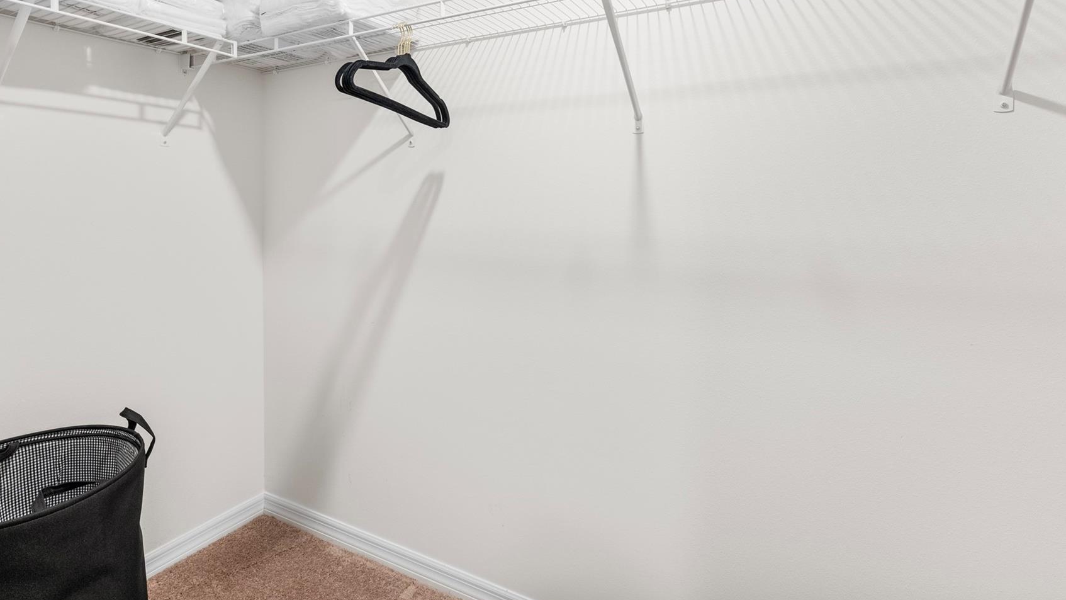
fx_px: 537
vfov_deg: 56.6
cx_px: 508
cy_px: 182
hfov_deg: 89.5
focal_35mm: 19
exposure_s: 1/5
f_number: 8
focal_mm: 15
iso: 500
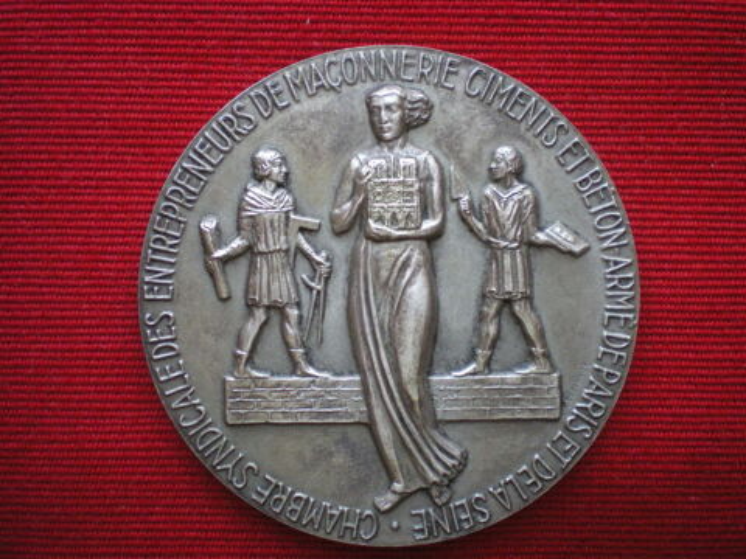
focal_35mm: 38
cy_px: 280
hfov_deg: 49.0
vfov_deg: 37.7
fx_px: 819
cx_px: 373
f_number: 3.1
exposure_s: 1/40
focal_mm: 6.3
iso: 400
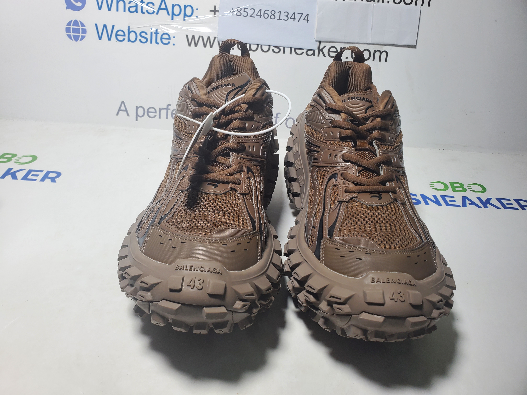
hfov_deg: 67.3
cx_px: 264
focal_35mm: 26
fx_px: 396
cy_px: 198
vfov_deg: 53.1
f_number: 2.4
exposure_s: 1/187
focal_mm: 4.3
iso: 50
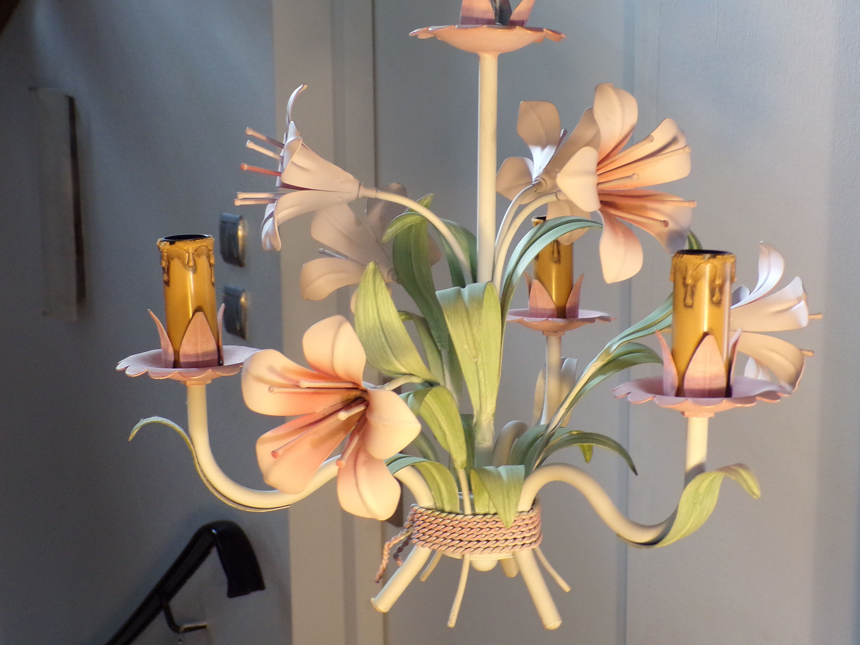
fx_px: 1292
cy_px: 327
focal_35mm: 52
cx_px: 501
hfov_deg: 36.7
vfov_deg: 28.0
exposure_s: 1/17
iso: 212
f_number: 3.4
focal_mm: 7.6
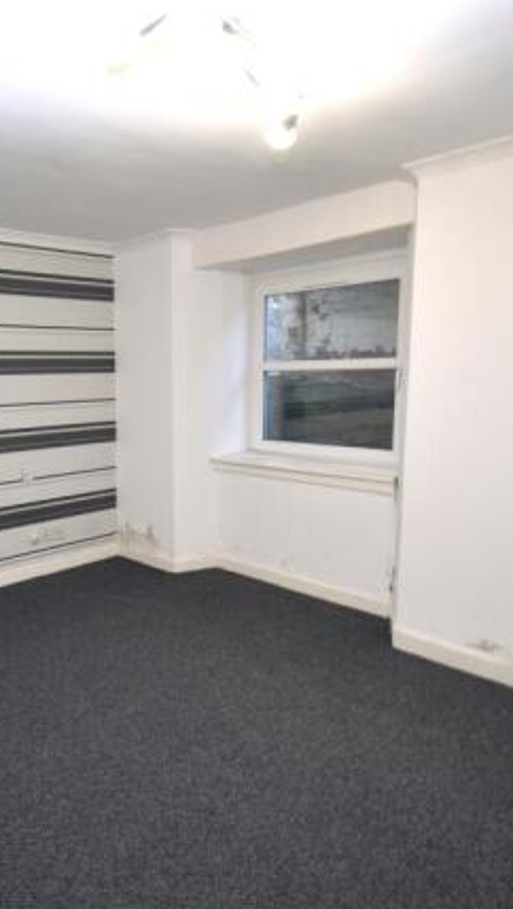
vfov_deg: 76.3
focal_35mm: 24
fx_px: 579
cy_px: 457
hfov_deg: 45.4
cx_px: 104
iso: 100
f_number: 4.5
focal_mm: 10
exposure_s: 1/5
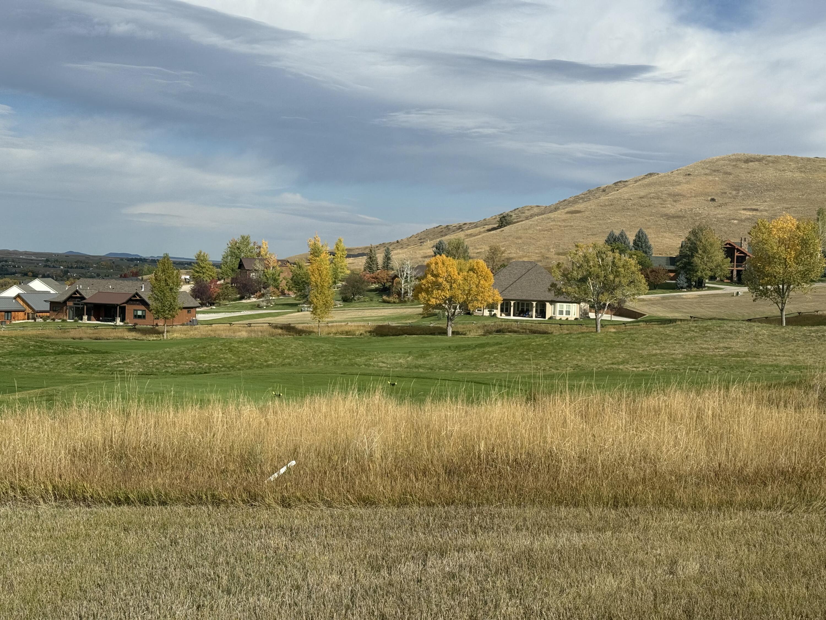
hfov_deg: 39.7
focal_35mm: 48
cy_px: 310
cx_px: 413
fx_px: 1145
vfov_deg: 30.3
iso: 64
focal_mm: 6.76
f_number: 1.78
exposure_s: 1/7143
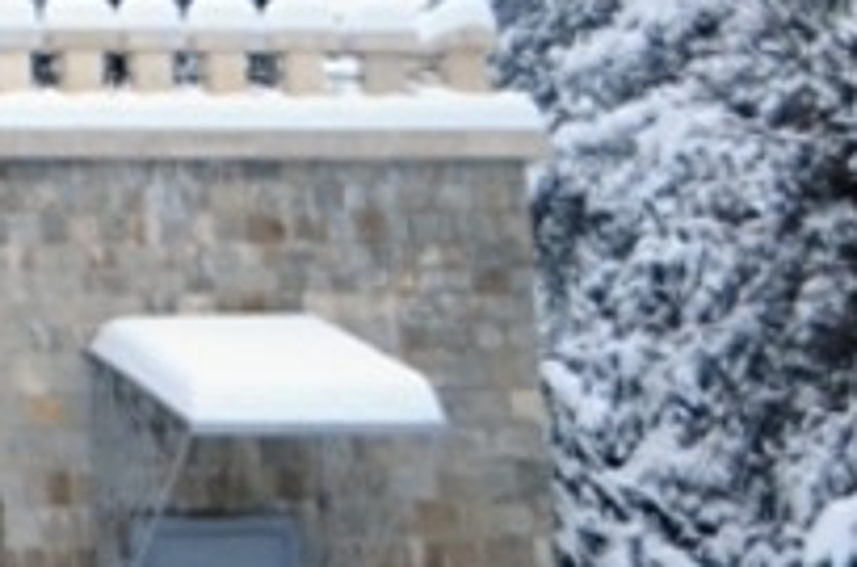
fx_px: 3634
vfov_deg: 8.9
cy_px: 158
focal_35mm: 153
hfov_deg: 12.1
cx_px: -811
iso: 500
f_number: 4.2
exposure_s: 1/250
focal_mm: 26
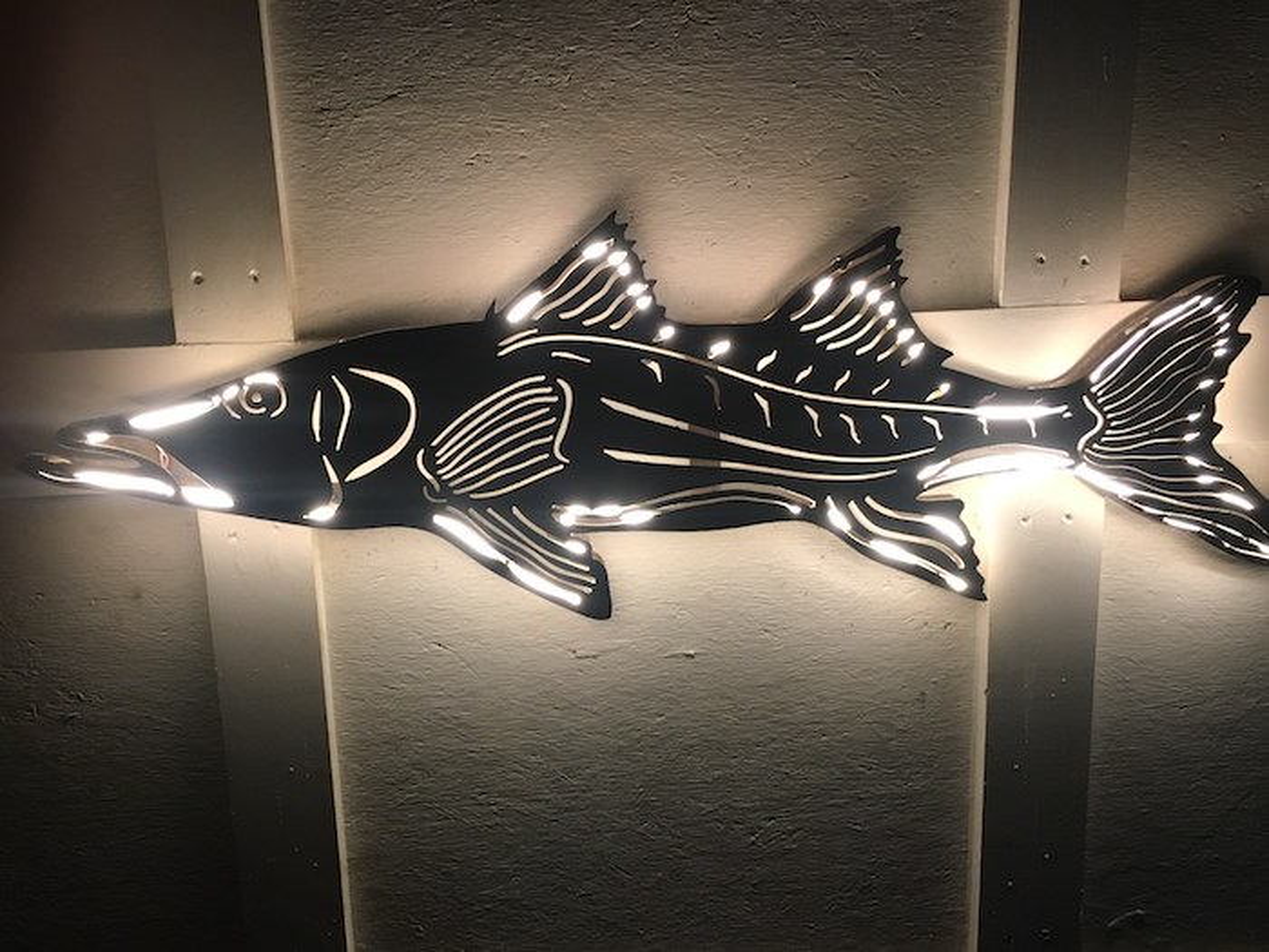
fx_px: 1063
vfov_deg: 48.2
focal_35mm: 29
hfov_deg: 61.7
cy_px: 476
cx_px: 634
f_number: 2.2
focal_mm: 4.15
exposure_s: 1/30
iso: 100
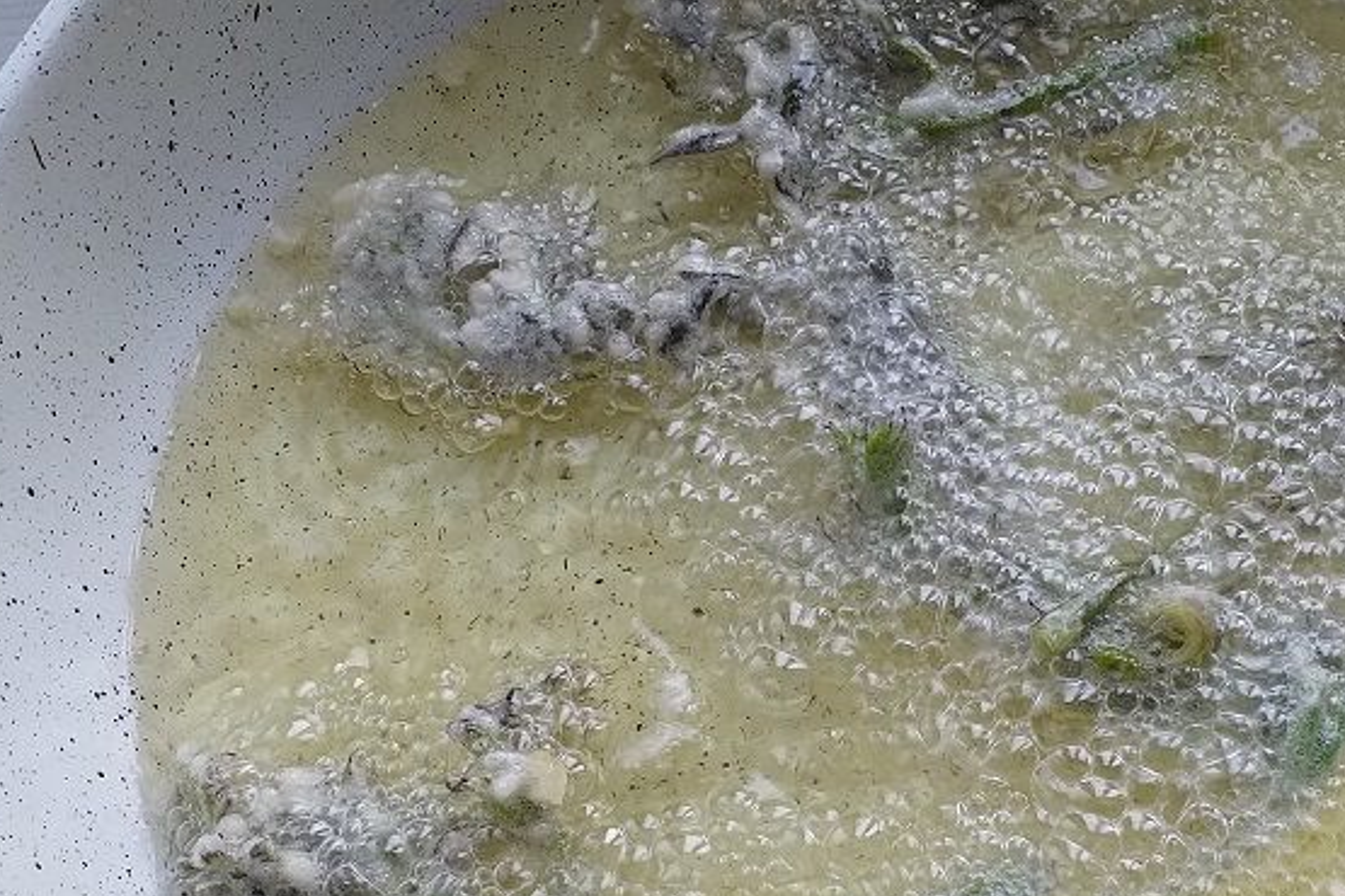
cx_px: 933
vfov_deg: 33.4
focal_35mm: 39
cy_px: 685
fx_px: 1457
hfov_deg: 48.4
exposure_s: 1/173
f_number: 1.9
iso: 40
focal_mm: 3.6
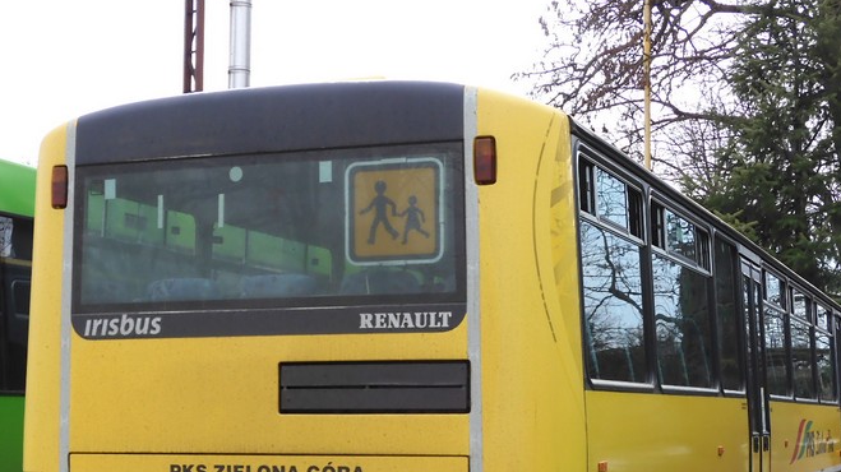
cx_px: 431
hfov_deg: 31.4
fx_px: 1493
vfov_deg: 17.7
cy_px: 414
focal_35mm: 67
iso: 125
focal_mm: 8
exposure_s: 1/250
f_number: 4
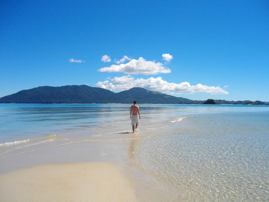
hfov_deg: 58.4
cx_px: 134
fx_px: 241
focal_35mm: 31
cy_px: 101
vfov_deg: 45.4
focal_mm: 5.7
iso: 100
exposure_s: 1/250
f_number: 8.8
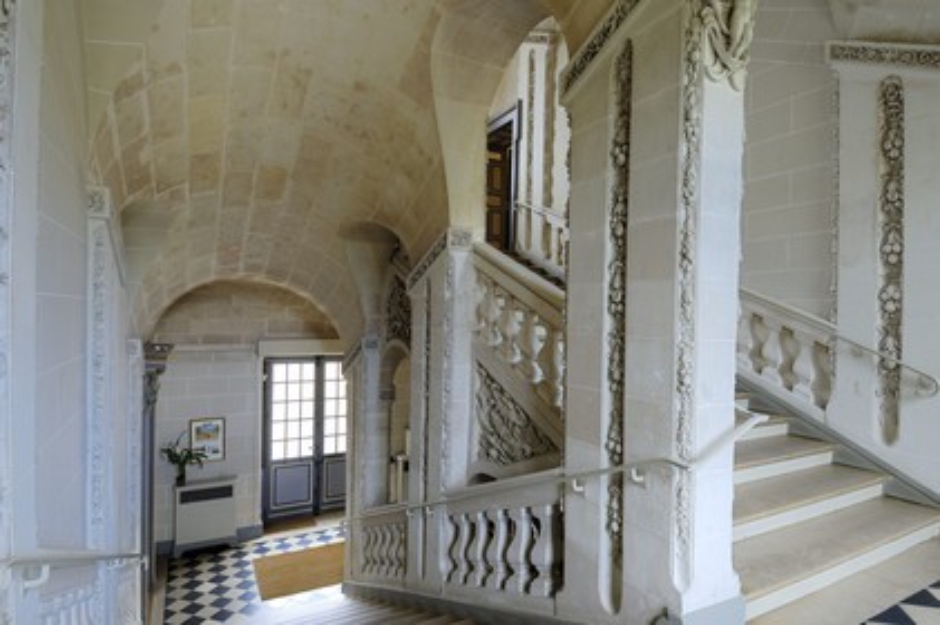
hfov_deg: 90.0
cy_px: 312
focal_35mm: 18
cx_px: 470
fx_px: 470
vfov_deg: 67.3
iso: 100
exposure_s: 1/5
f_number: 7.1
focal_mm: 12
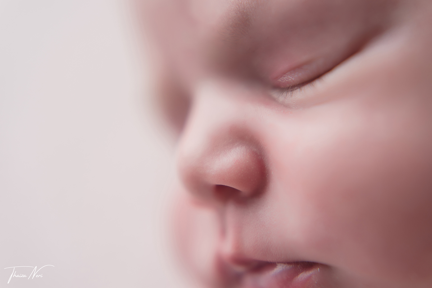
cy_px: 144
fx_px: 600
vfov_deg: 27.0
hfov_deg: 39.6
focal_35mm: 50
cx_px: 216
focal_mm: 50
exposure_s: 1/160
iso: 100
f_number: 2.8
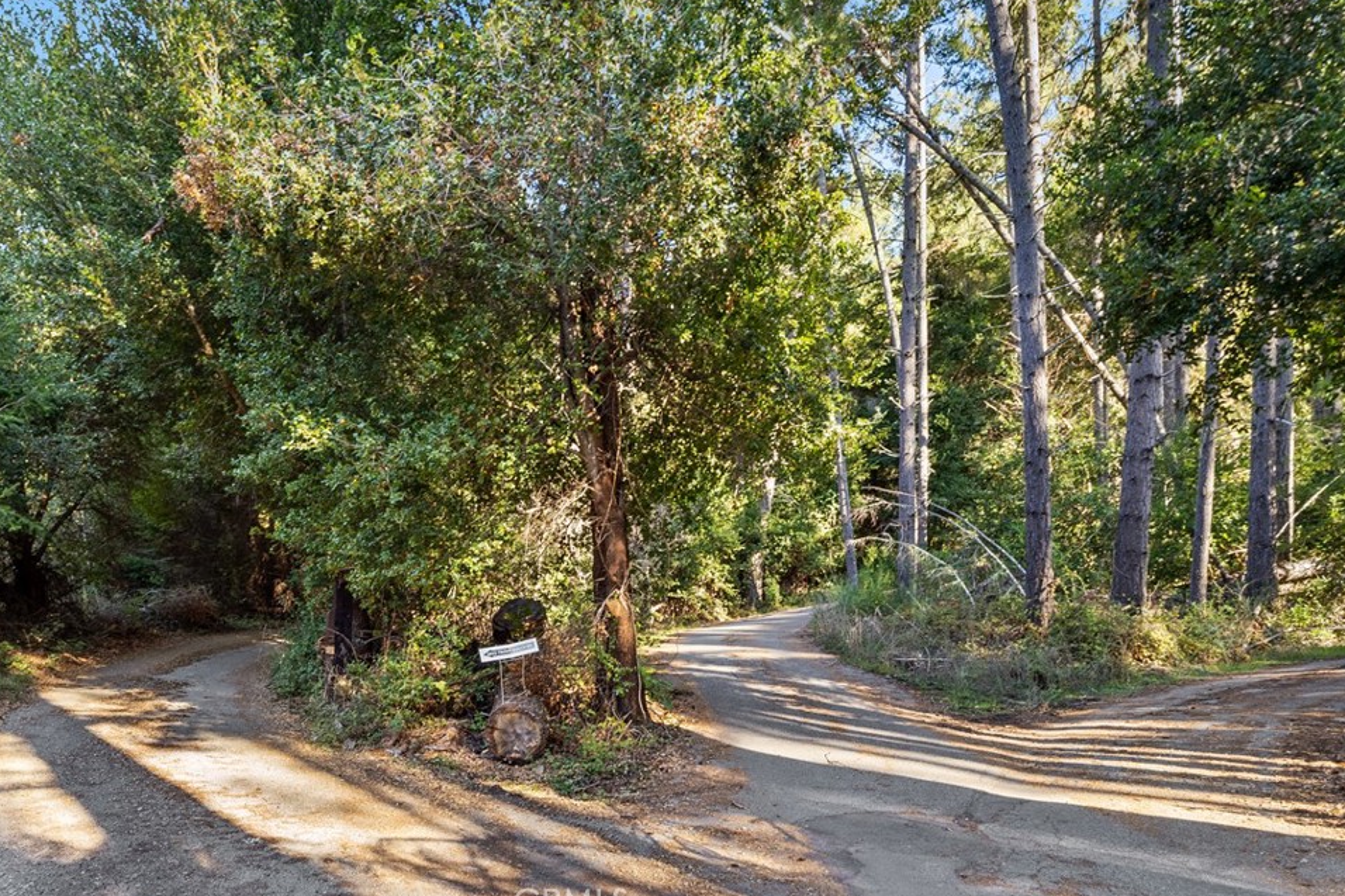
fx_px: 560
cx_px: 627
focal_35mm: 15
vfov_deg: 77.3
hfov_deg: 100.3
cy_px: 441
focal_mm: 14
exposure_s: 1/2.5
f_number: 8
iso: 200
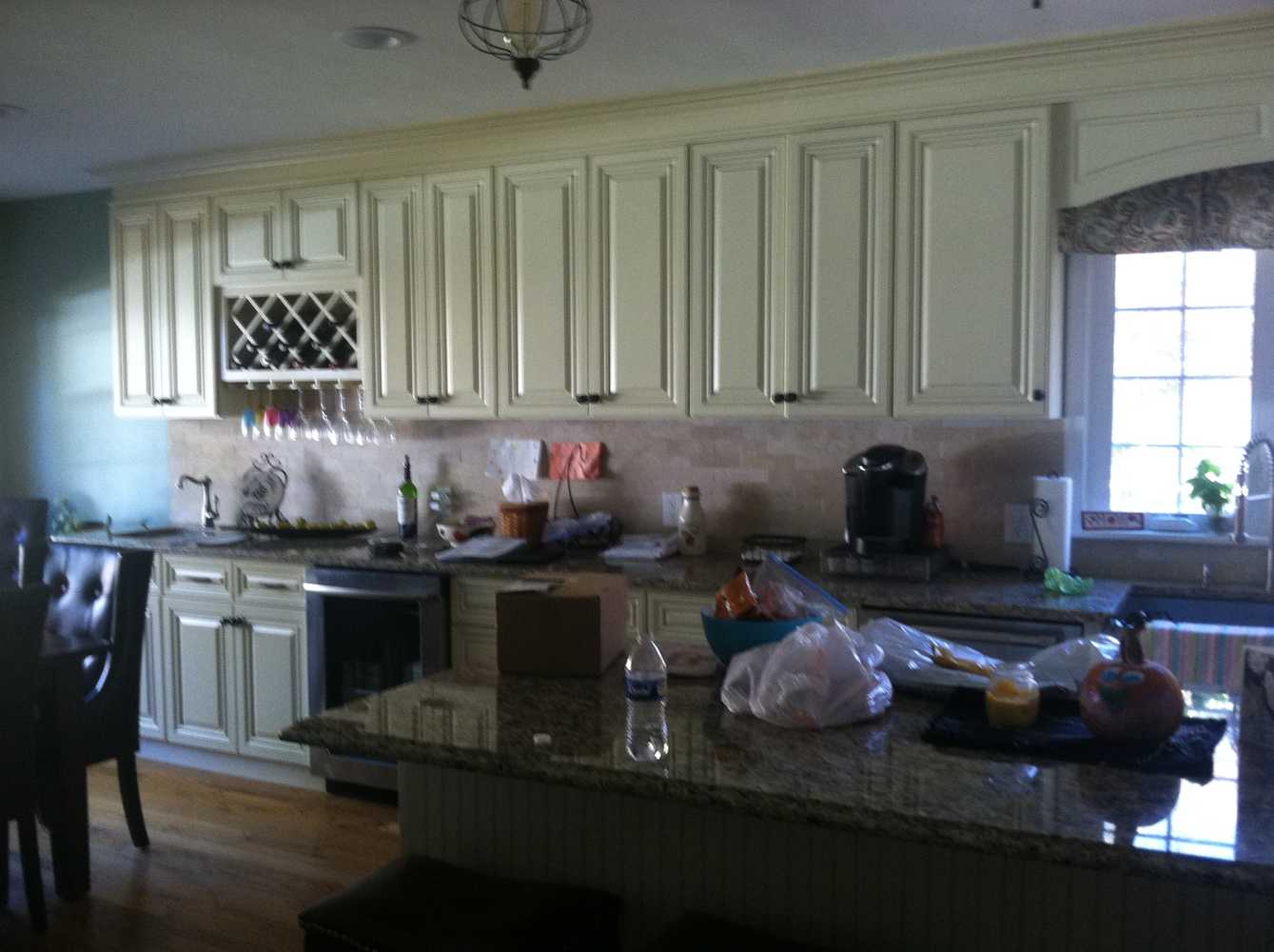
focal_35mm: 35
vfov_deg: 40.6
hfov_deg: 52.7
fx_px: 1286
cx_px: 637
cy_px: 476
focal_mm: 3.85
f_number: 2.8
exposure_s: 1/15
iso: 160
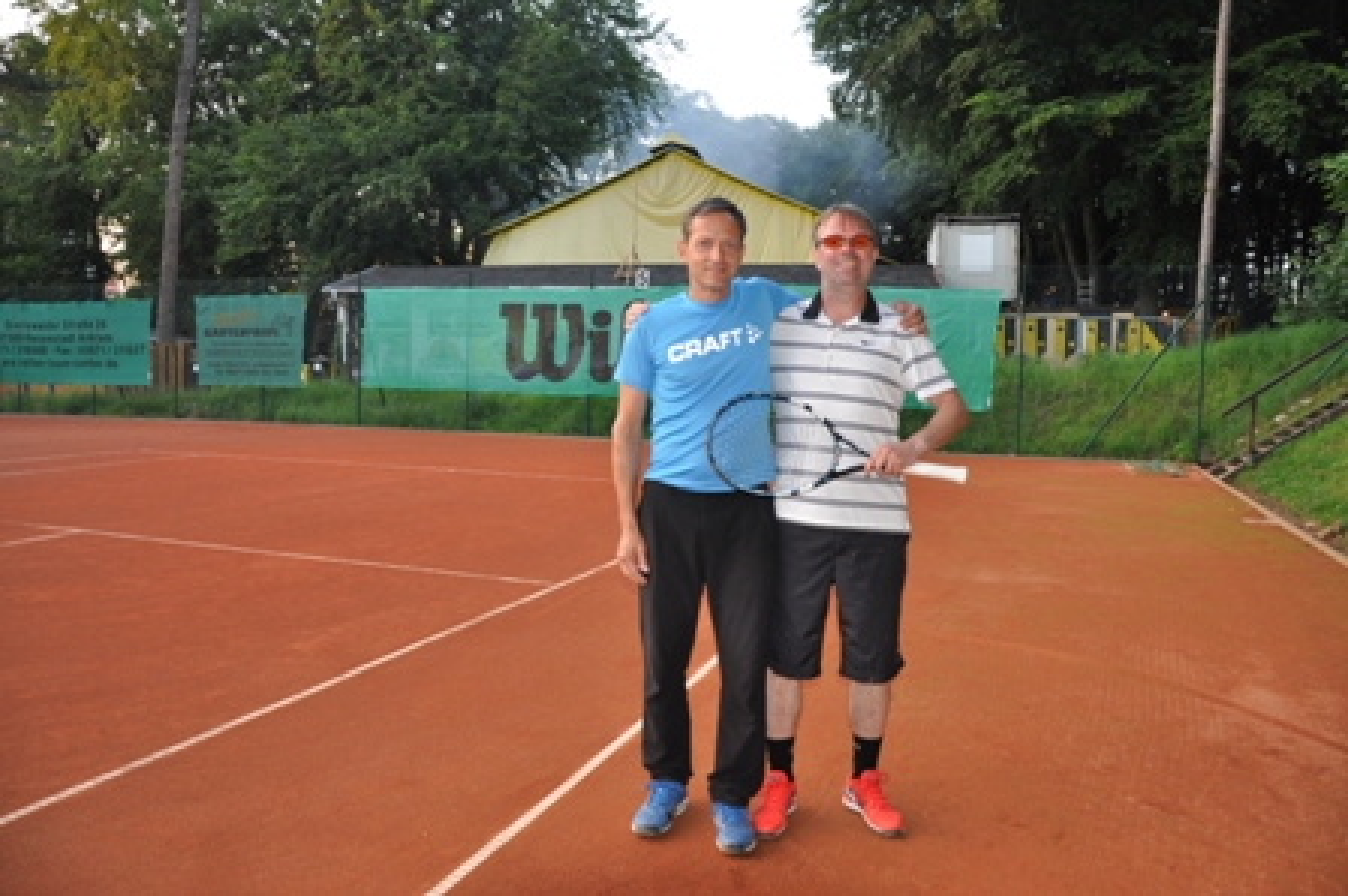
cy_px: 448
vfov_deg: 47.9
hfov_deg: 67.4
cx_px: 674
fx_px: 1010
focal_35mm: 27
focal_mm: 18
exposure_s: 1/125
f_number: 3.5
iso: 560
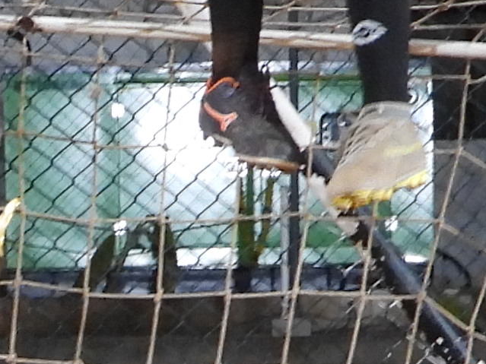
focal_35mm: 274
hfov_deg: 7.2
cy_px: 466
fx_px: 3846
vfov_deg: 5.4
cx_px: -134
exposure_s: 1/8
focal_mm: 6.8
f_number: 3.2
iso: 500
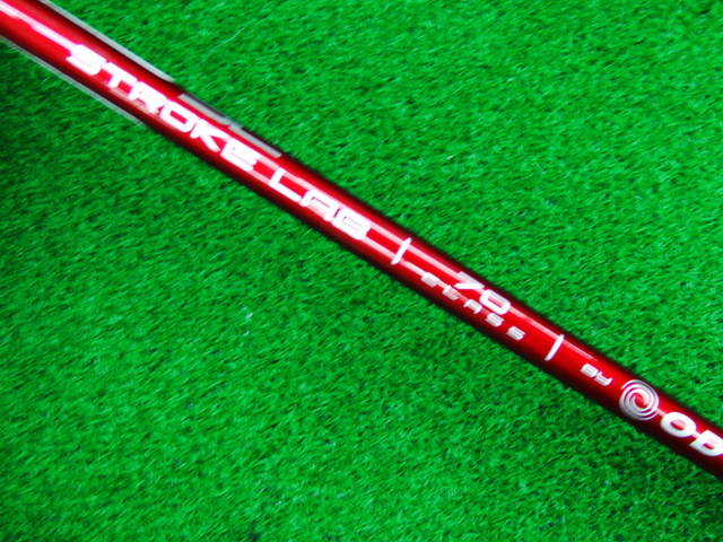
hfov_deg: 50.1
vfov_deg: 38.7
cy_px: 271
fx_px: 773
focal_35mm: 37
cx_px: 362
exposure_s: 1/25
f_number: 3.6
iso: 400
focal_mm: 6.42
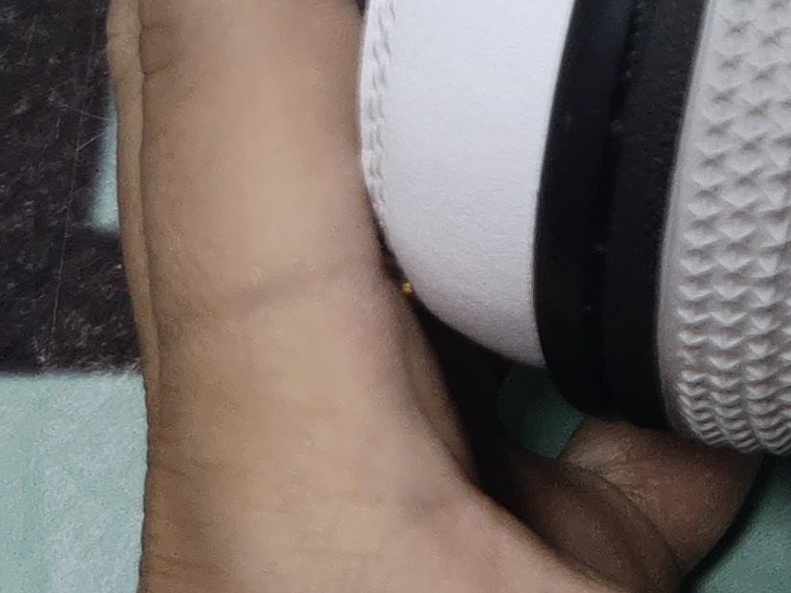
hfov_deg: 13.2
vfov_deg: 9.6
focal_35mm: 146
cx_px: 887
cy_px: -524
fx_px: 3336
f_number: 1.79
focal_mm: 4.35
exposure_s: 1/100
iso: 55
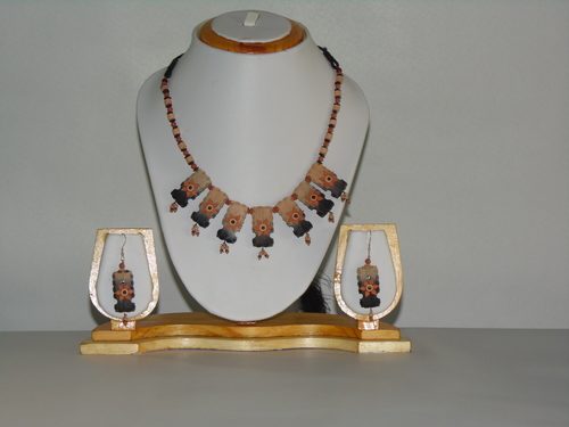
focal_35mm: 106
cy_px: 214
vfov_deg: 14.0
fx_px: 1742
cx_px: 284
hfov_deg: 18.5
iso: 100
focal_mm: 19
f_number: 4.5
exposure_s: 1/40
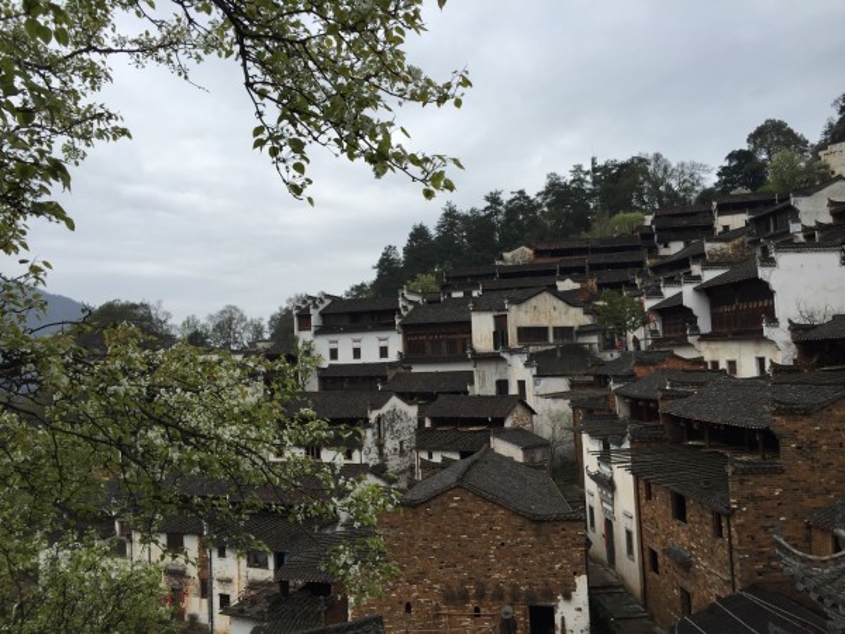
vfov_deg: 48.2
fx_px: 708
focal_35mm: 29
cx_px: 422
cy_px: 317
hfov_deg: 61.7
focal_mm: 4.15
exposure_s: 1/694
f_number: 2.2
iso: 32
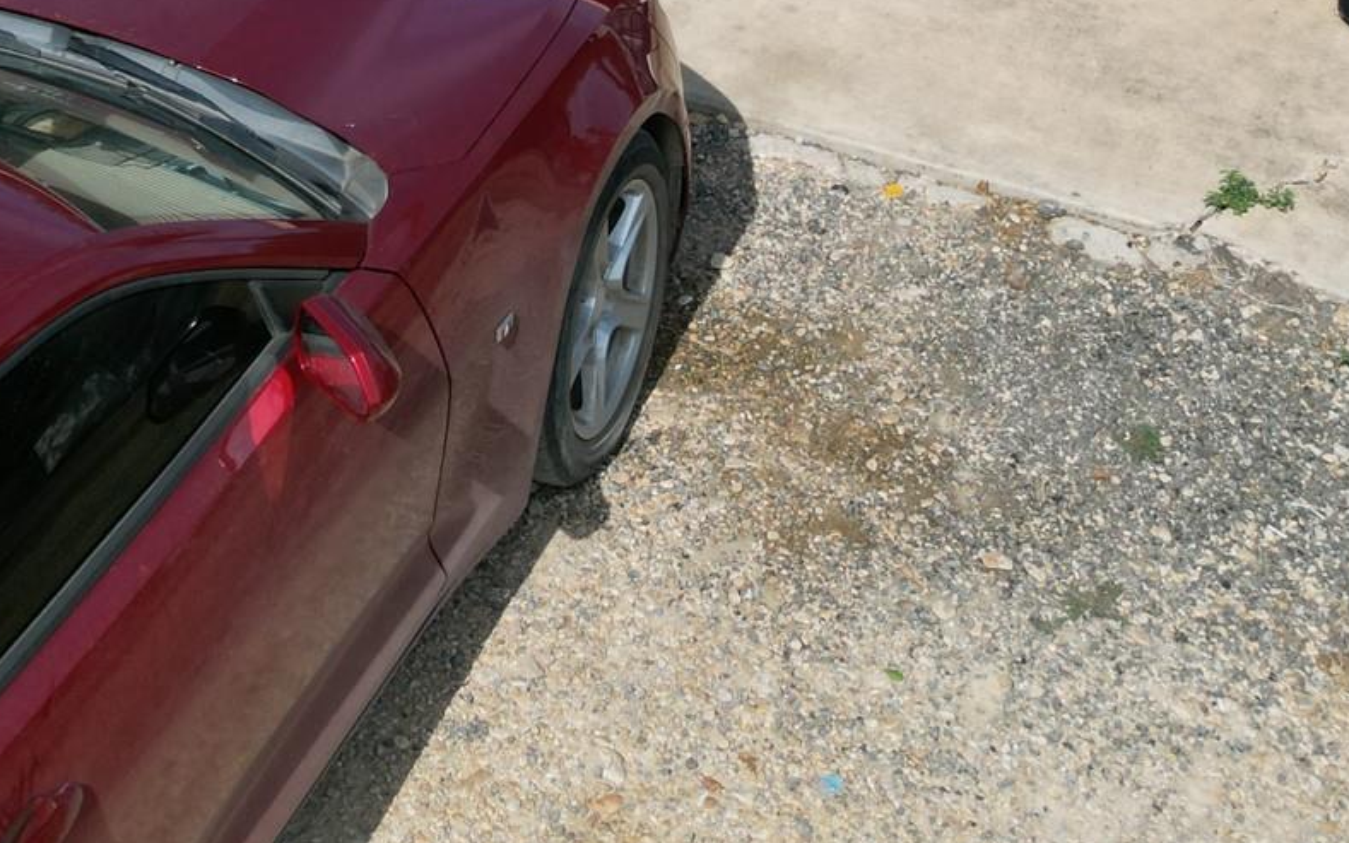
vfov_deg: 17.8
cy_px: -395
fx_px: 2426
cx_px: 191
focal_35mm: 66
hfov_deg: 30.0
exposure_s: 1/5000
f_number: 1.7
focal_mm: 6.72
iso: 150
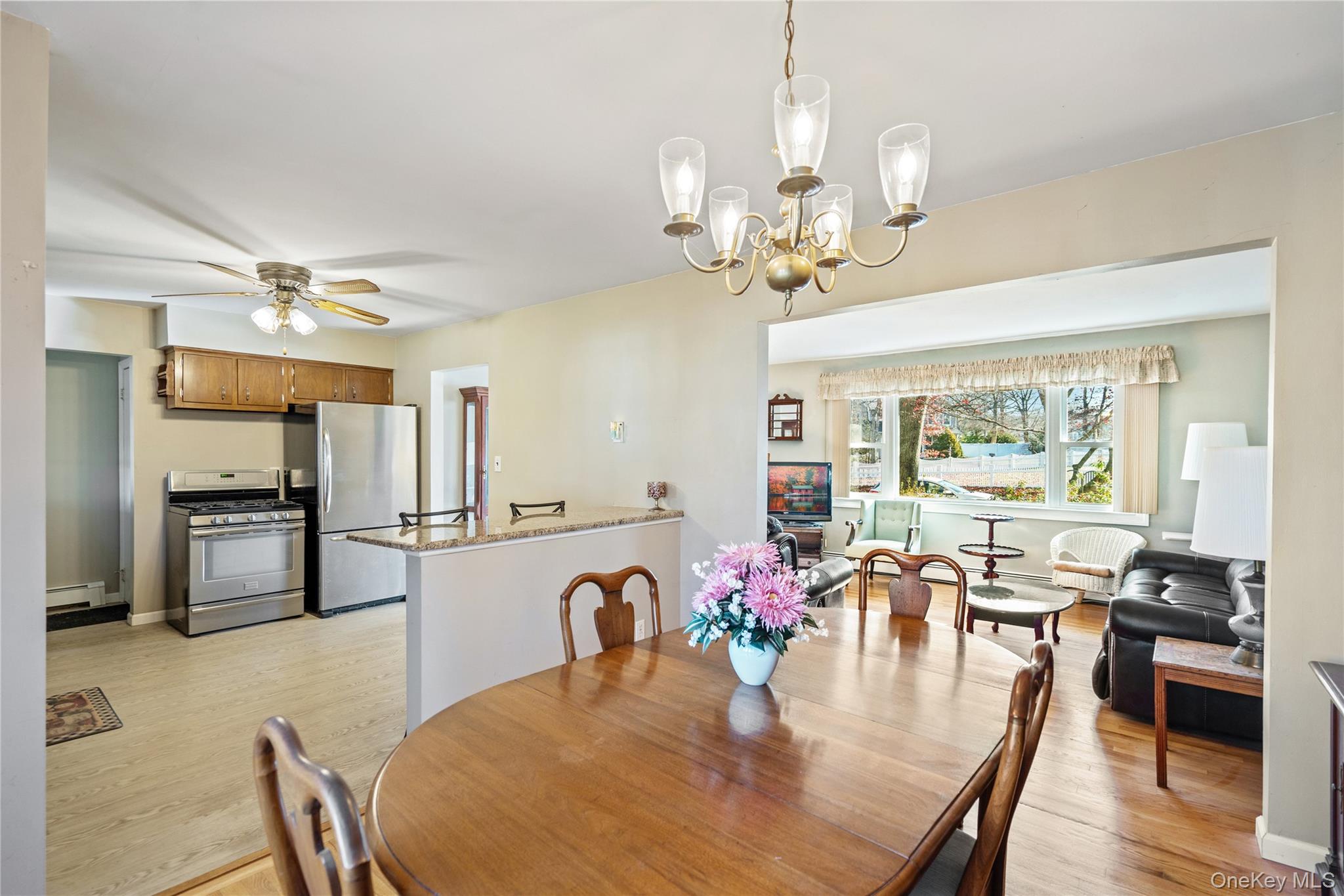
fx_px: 597
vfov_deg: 73.7
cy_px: 448
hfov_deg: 96.7
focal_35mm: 16
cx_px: 672
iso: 500
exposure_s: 1/10
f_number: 5
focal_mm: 16
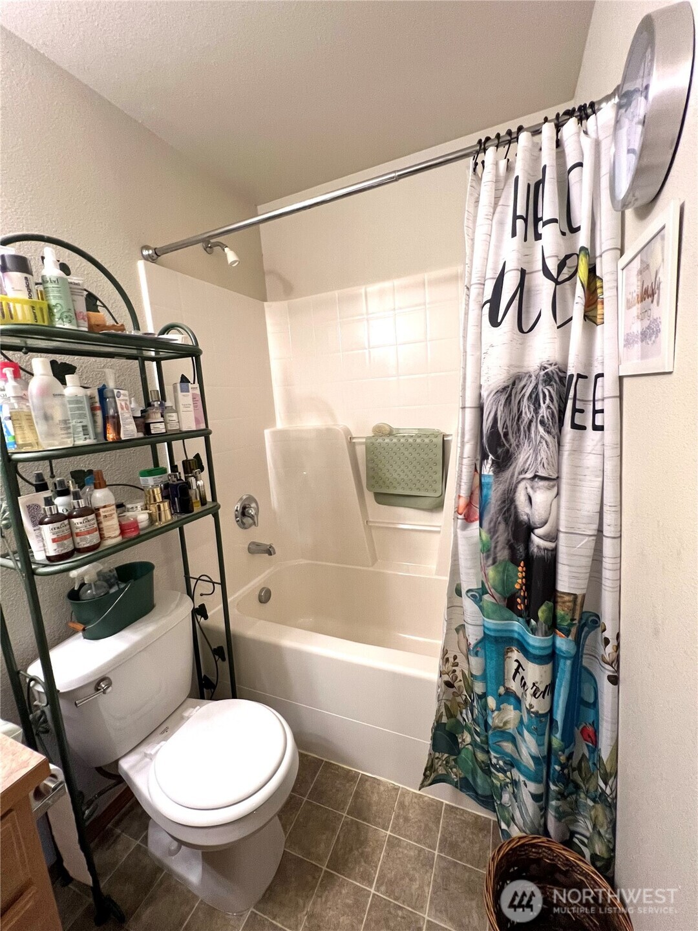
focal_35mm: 13
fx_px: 350
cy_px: 466
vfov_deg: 106.2
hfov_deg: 89.9
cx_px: 349
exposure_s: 1/60
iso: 200
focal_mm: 1.57
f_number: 1.8
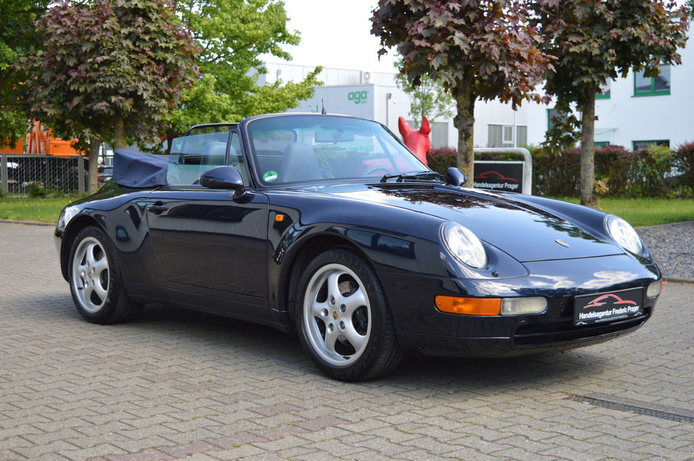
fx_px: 1040
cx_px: 347
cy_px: 230
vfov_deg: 25.0
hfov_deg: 36.9
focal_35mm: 54
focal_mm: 36
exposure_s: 1/125
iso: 110
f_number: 5.6
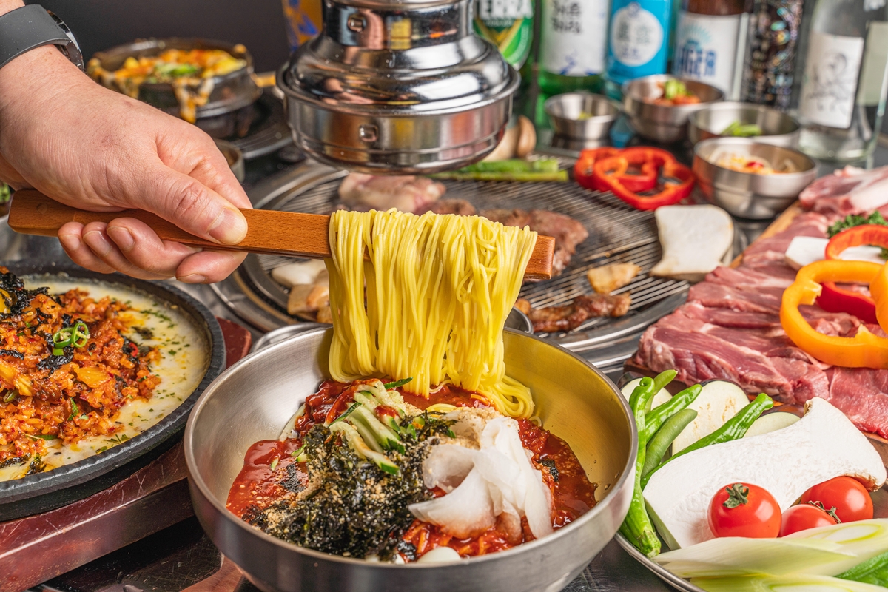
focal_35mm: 47
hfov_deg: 41.9
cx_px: 444
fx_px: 1159
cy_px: 296
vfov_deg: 28.6
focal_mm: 47
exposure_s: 1/125
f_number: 7.1
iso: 100
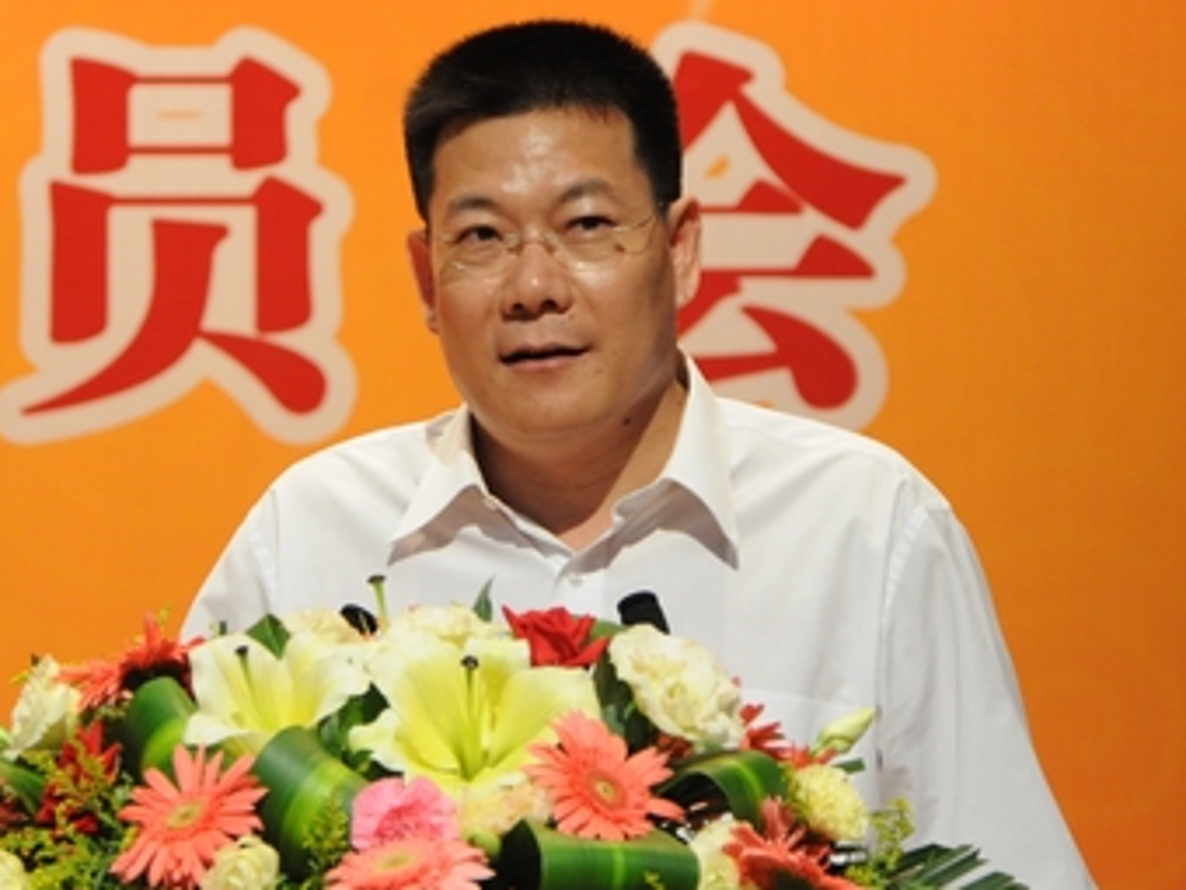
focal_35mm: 245
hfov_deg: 8.1
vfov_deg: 6.1
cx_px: 366
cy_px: 435
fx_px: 8386
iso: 1600
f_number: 5.6
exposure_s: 1/60
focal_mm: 105
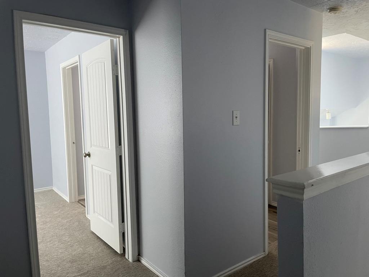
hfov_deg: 67.3
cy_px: 138
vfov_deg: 53.1
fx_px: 277
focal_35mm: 26
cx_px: 184
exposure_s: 1/60
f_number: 1.6
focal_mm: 4.2
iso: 160
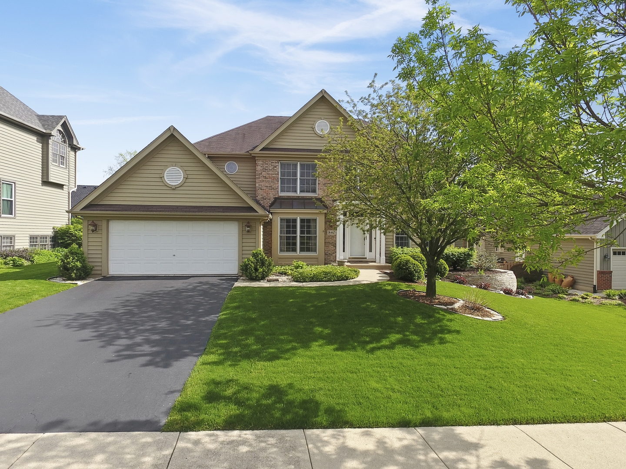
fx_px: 362
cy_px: 234
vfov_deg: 66.0
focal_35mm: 20
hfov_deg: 81.7
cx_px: 313
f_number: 2.8
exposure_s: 1/620
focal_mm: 3.61
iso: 100
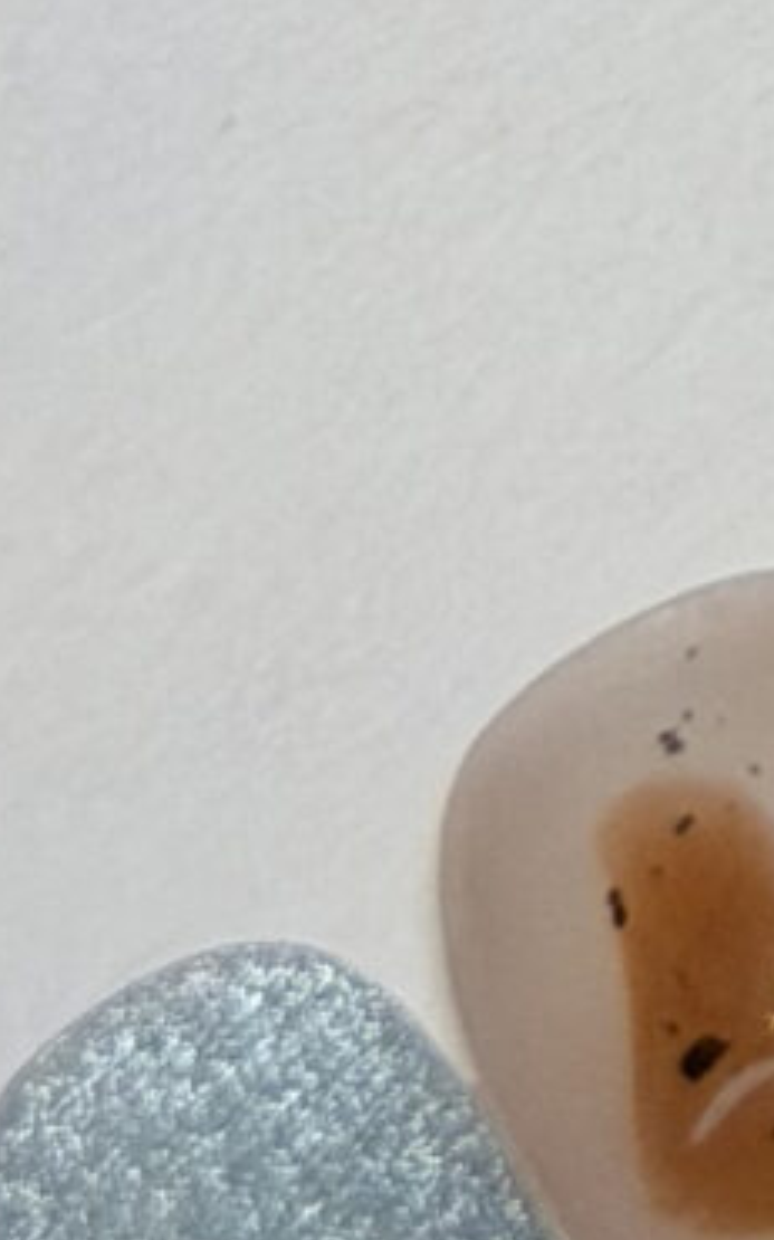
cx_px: 2928
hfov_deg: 3.6
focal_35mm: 352
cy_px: -1615
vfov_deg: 5.8
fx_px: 11889
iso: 64
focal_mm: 6.76
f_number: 1.78
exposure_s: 1/100
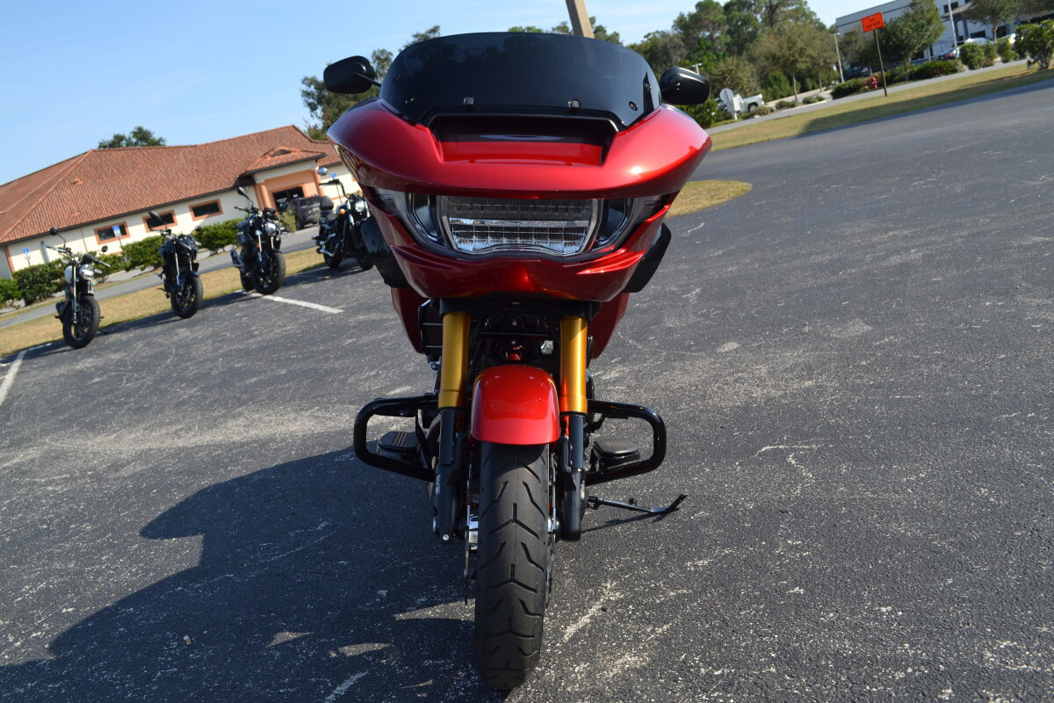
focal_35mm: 33
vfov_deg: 40.0
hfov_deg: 57.2
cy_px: 352
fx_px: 966
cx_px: 527
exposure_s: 1/200
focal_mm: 22
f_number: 7.1
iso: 100
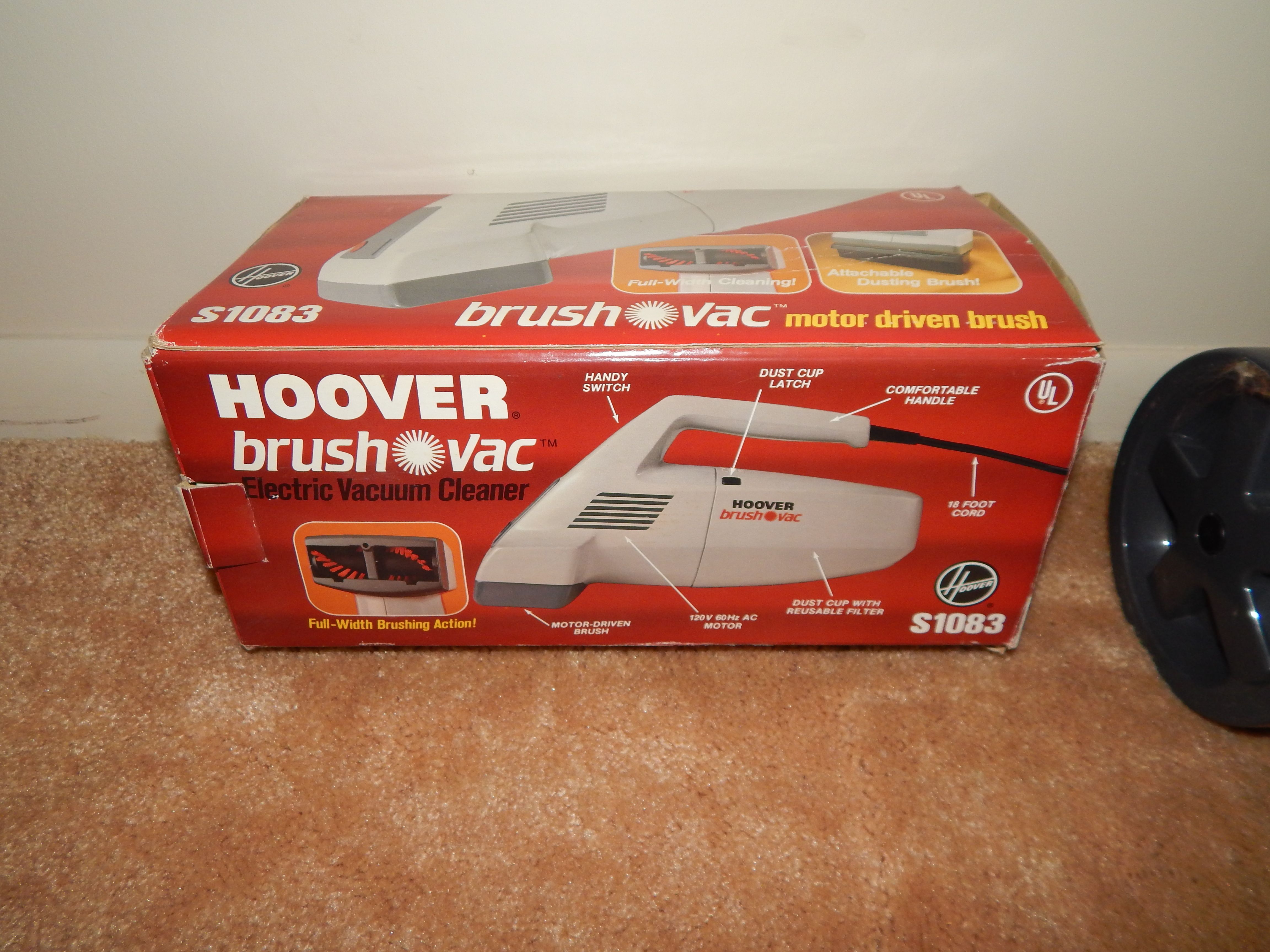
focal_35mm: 25
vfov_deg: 54.9
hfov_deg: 69.4
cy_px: 476
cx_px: 635
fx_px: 917
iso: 200
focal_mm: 4.5
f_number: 3.1
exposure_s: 1/30
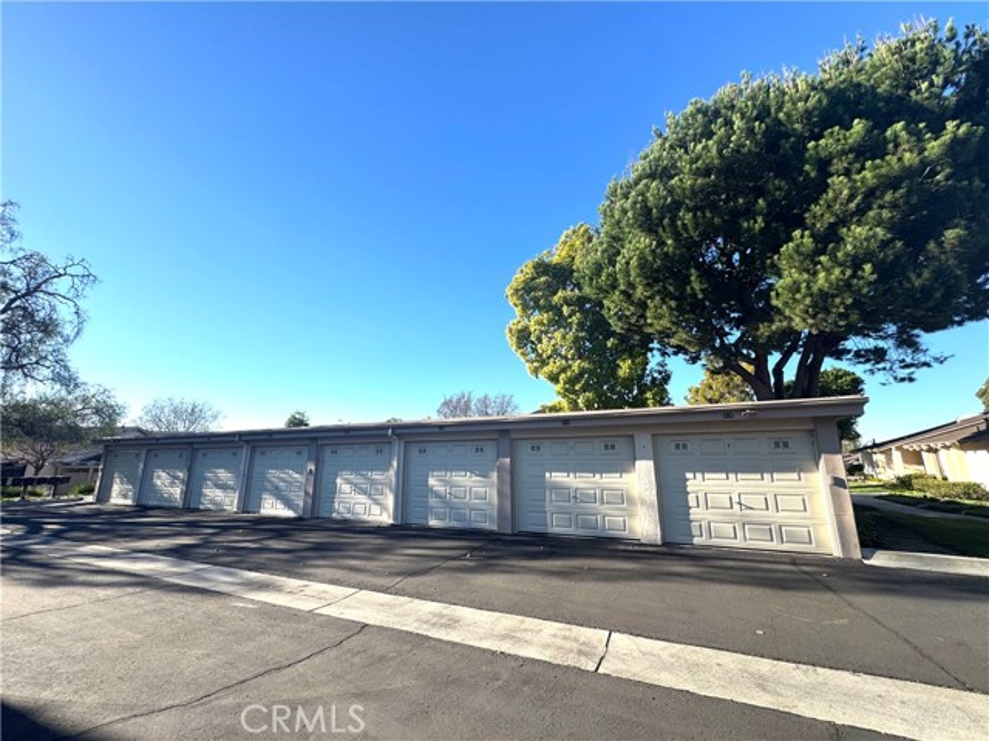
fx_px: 400
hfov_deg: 102.1
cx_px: 494
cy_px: 370
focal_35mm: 14
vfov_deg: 85.7
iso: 50
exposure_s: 1/1323
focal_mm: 2.22
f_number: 2.2
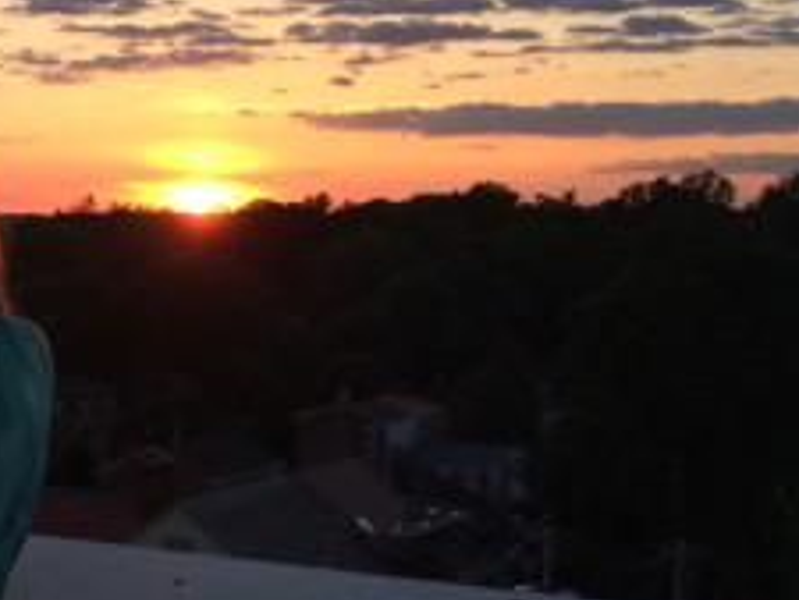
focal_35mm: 80
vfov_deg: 18.4
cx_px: 18
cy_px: 320
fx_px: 1848
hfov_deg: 23.5
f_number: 2.2
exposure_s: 1/477
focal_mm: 4.12
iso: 32
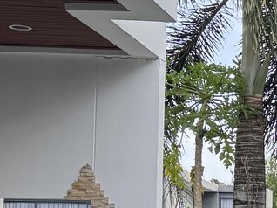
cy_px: 221
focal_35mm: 145
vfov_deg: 10.1
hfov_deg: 11.9
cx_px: 584
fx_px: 1159
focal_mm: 6.76
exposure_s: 1/445
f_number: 1.78
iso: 80
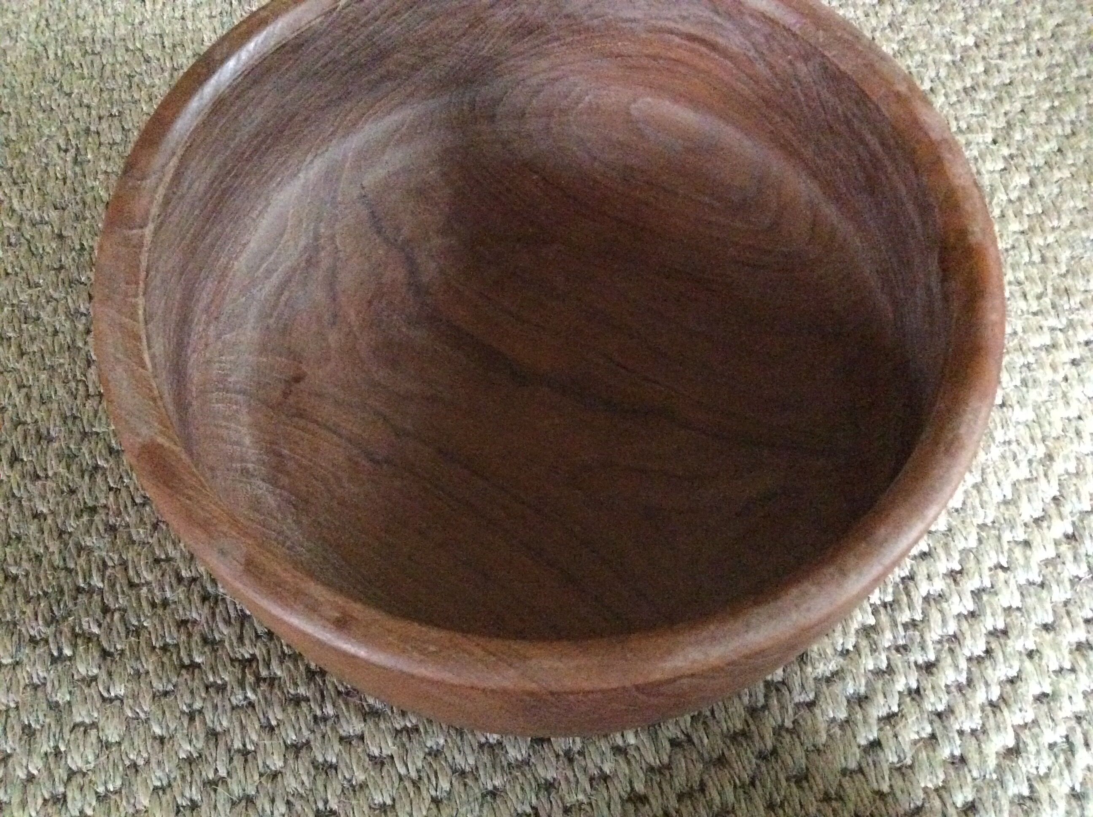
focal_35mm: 32
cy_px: 408
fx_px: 1009
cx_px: 546
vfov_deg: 44.1
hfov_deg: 56.9
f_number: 2.4
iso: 800
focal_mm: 3.3
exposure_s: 1/17
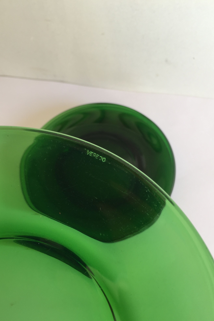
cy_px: 160
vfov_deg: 60.3
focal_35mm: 31
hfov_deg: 42.3
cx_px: 110
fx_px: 276
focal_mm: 4.15
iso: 32
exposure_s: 1/50
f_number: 2.2
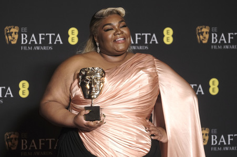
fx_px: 967
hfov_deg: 14.0
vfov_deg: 9.3
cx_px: 118
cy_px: 78
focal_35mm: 147
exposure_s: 1/250
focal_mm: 98.2
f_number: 2.8
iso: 1600
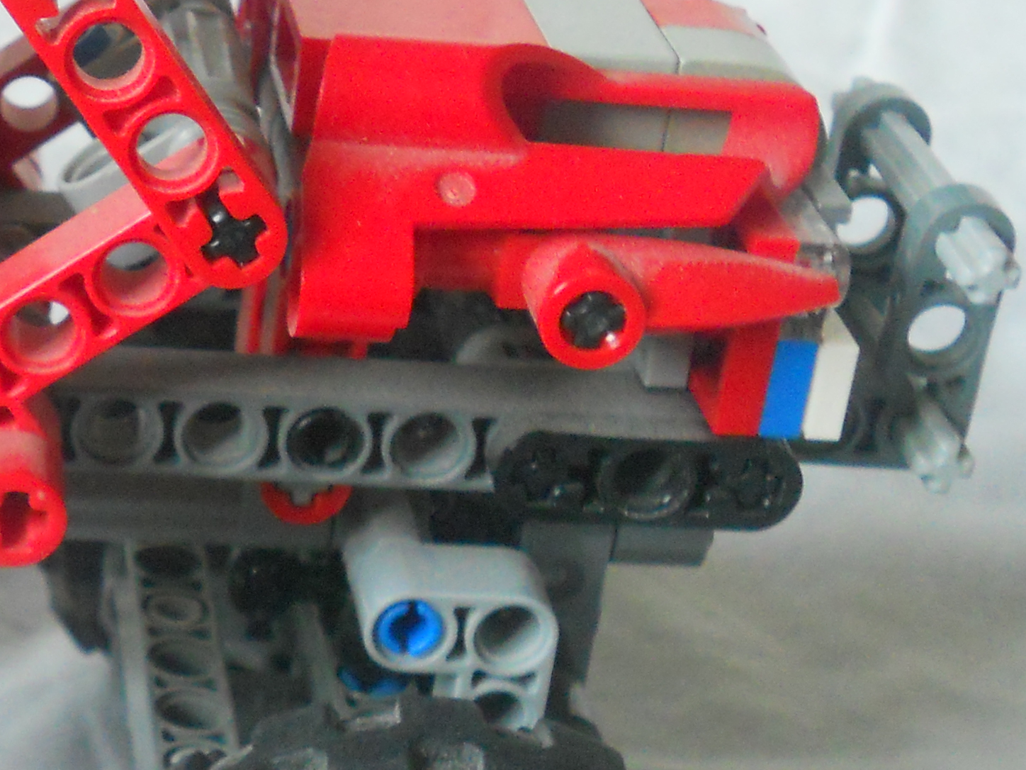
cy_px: 606
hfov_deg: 18.2
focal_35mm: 105
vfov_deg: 14.0
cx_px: -49
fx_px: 3112
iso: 400
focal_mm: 6.9
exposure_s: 1/15
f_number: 3.9
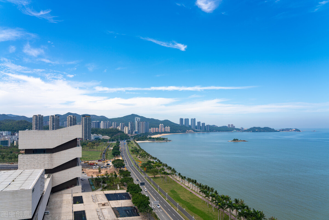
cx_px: 164
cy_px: 110
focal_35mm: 24
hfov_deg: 73.7
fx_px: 219
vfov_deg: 53.2
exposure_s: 1/200
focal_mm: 24
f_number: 9
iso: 100
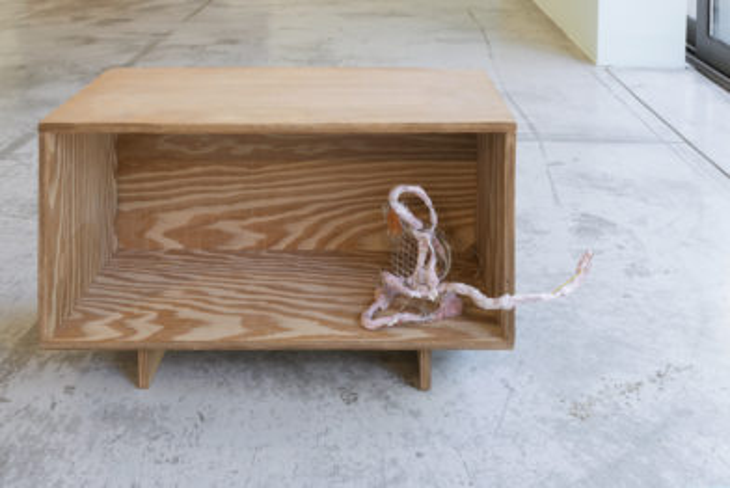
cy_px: 244
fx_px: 710
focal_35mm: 35
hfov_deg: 54.4
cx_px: 365
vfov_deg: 37.9
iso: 100
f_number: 16
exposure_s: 1/1.25
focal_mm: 35
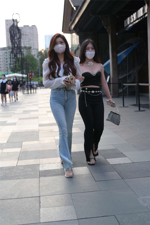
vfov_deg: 39.6
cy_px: 112
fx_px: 312
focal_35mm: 50
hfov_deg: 27.0
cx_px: 75
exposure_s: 1/500
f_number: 3.5
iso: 500
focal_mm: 50
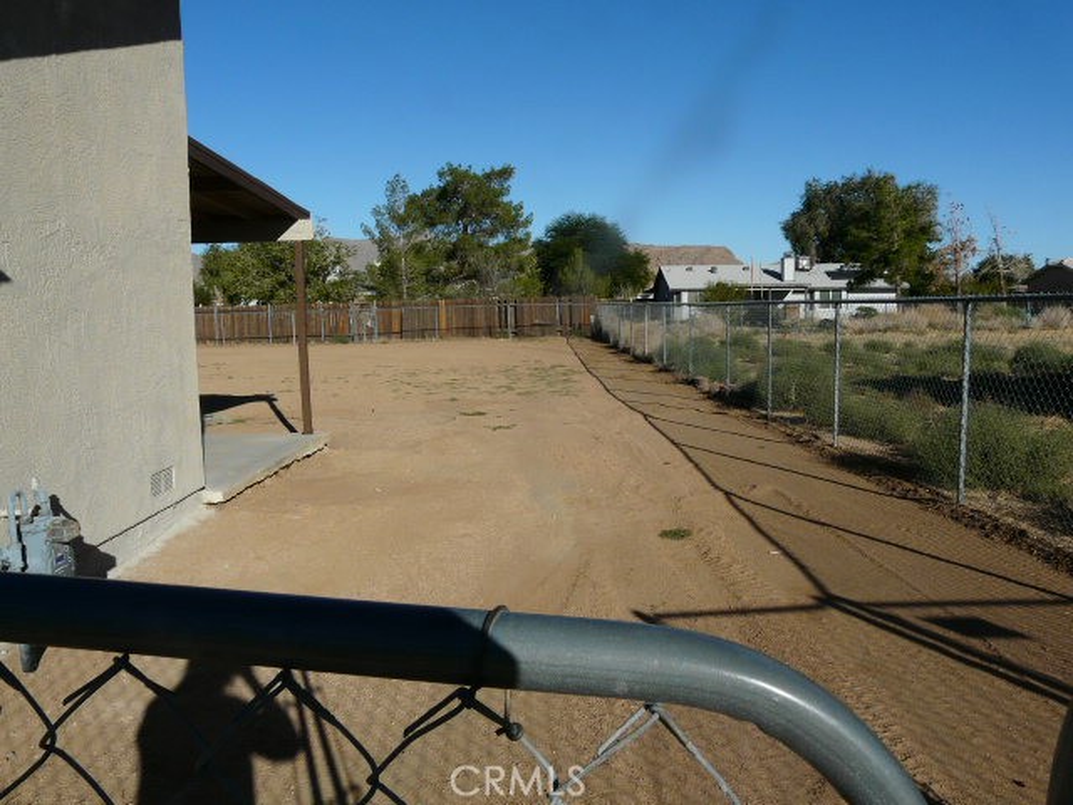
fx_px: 868
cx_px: 536
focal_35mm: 28
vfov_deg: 49.7
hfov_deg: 63.4
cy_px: 402
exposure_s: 1/500
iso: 100
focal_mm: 4.6
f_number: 7.1
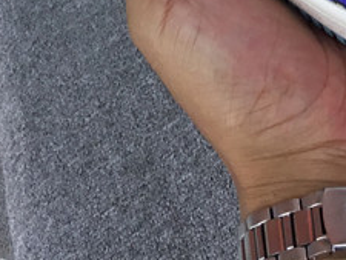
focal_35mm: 124
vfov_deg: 10.9
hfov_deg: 15.8
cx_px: 277
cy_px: -255
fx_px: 1240
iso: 25
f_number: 2.4
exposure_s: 1/302
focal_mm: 3.3
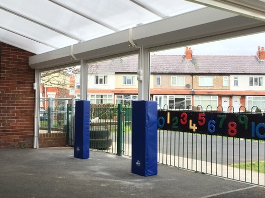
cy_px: 91
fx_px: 337
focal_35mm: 44
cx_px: 138
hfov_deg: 42.9
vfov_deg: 32.8
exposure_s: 1/178
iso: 32
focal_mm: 4.15
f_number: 2.2
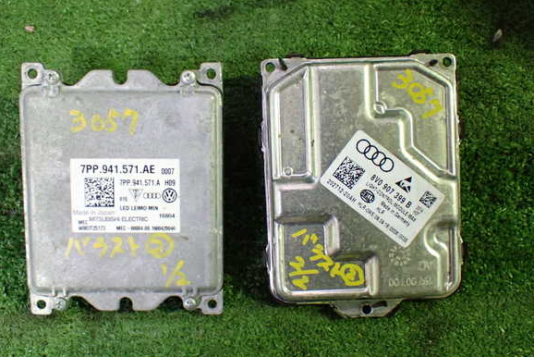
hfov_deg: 47.4
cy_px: 177
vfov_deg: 32.7
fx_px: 608
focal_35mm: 41
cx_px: 259
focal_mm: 6.83
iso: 800
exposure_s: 1/60
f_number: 2.7
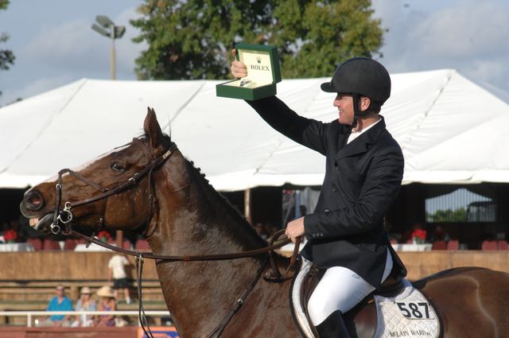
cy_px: 169
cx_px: 254
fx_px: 3283
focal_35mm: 232
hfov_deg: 8.9
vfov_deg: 5.9
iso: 400
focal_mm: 155
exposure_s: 1/400
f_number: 14
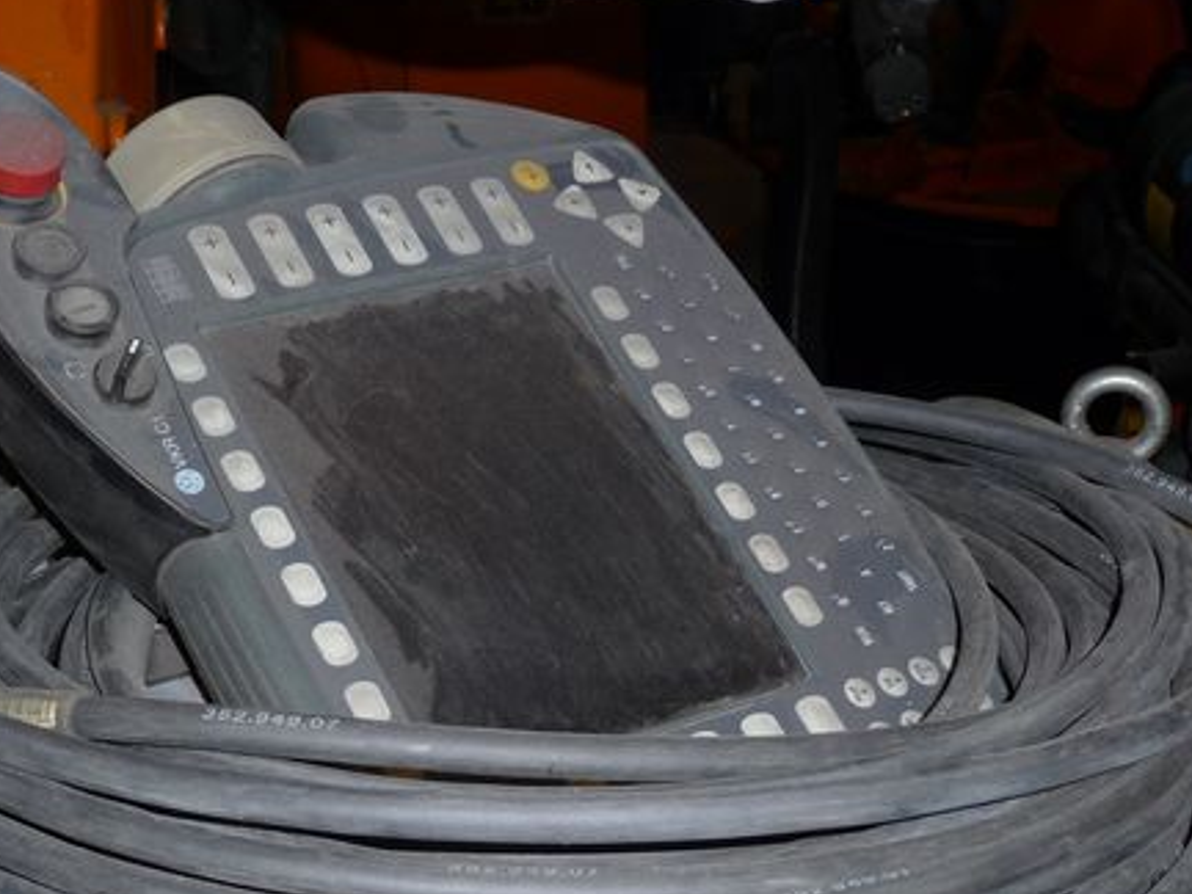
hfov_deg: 30.7
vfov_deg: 23.0
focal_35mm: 63
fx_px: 2169
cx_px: 486
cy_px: 701
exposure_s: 1/30
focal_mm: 5.6
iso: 100
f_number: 3.6
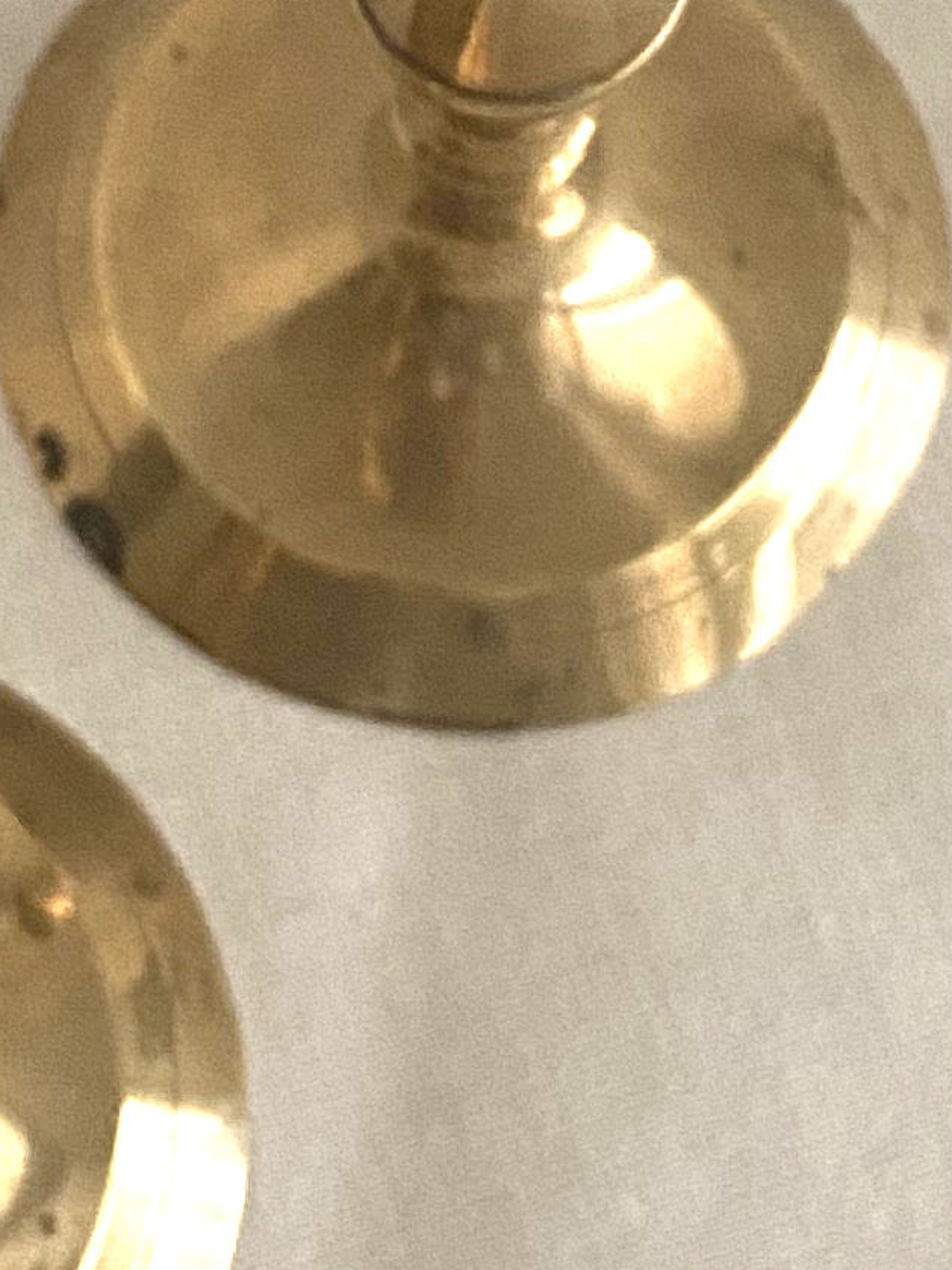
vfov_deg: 15.6
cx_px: 398
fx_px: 4585
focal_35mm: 125
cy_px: 147
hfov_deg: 11.9
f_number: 1.8
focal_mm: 4.25
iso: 320
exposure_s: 1/60
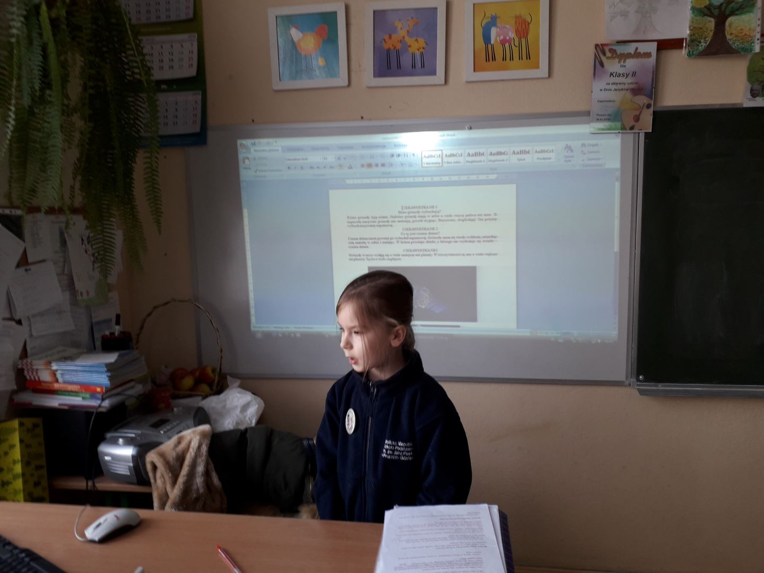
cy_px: 286
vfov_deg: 51.4
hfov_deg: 65.3
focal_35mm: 27
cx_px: 382
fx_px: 596
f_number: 1.9
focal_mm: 3.6
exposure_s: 1/50
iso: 40
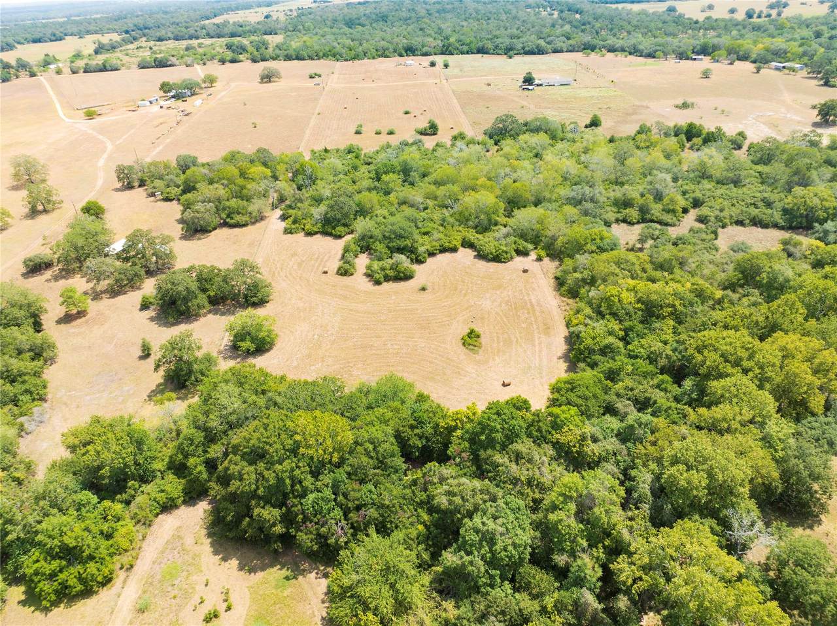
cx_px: 418
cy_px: 313
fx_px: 580
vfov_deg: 56.8
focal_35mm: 24
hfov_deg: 71.6
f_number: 2.8
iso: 100
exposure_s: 1/640
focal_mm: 12.29
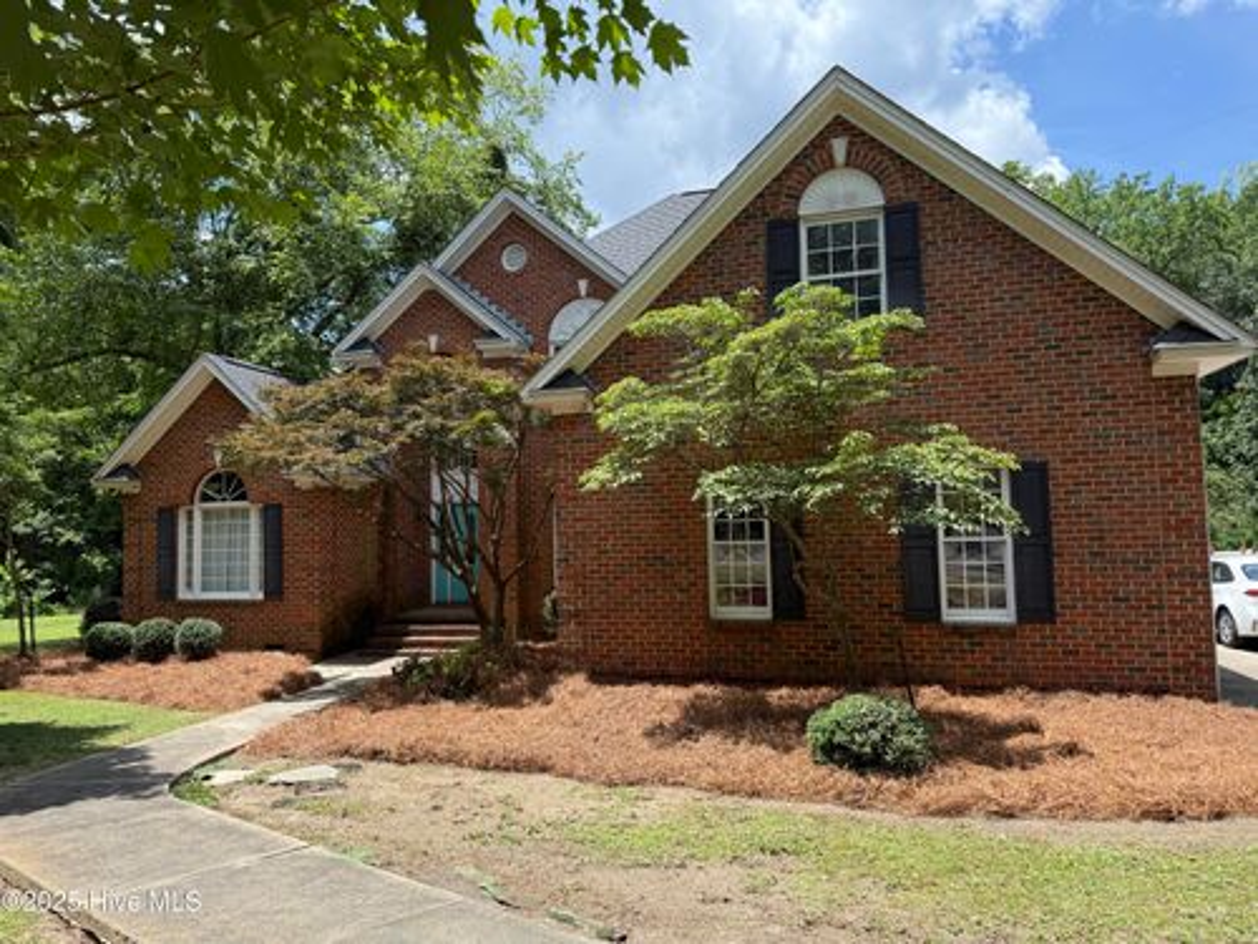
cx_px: 629
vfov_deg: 56.8
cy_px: 472
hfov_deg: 71.6
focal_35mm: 24
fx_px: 872
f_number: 1.78
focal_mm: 6.76
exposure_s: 1/2370
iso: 100
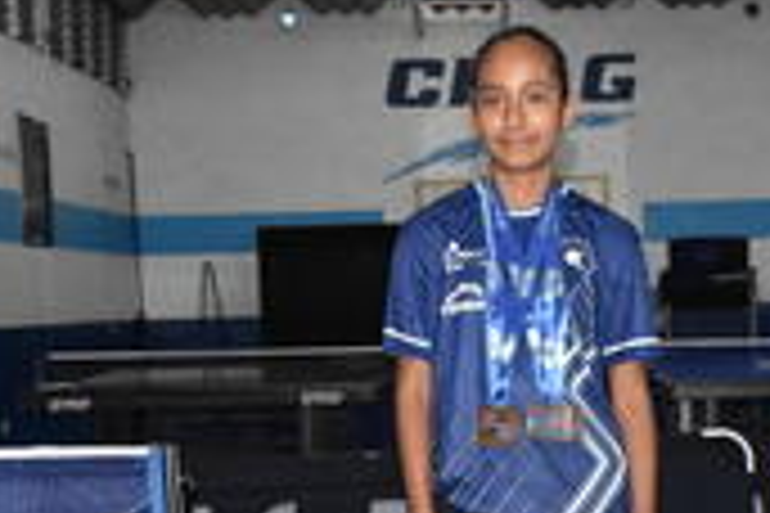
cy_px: 544
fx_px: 2438
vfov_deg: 11.9
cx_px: 572
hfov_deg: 17.8
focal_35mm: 114
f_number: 6.3
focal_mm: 26
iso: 2200
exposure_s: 1/200
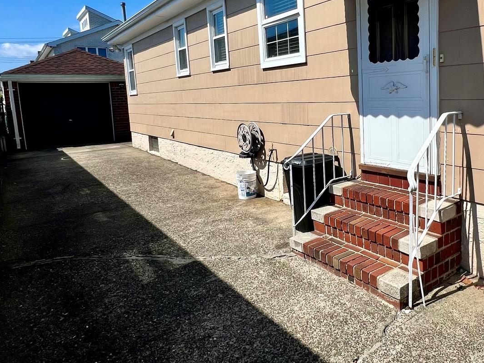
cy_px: 138
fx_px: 350
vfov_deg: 54.3
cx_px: 345
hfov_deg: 66.3
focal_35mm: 25
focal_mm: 1.57
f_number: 1.8
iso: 32
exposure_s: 1/3311
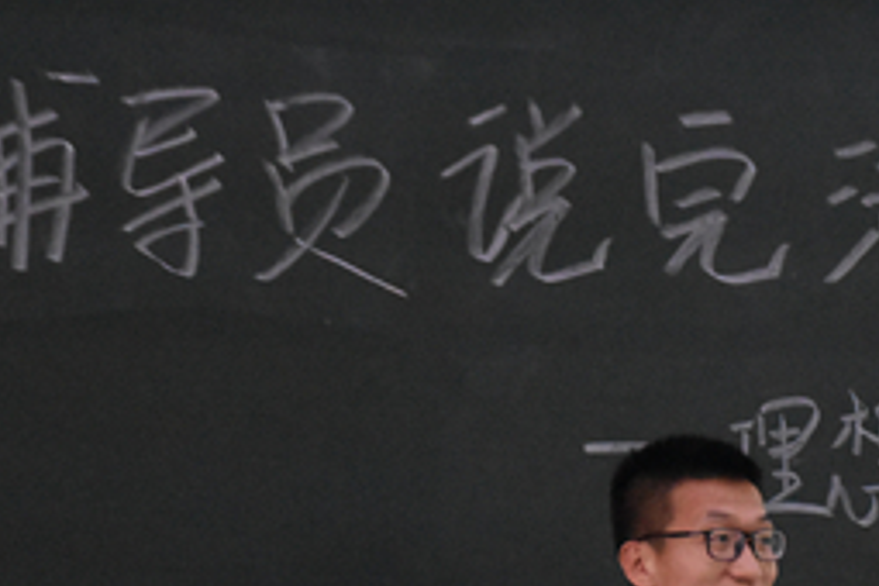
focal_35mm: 188
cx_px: 655
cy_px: 431
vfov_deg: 7.3
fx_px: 4590
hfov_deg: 10.9
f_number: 4.8
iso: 6400
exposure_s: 1/200
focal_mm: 50
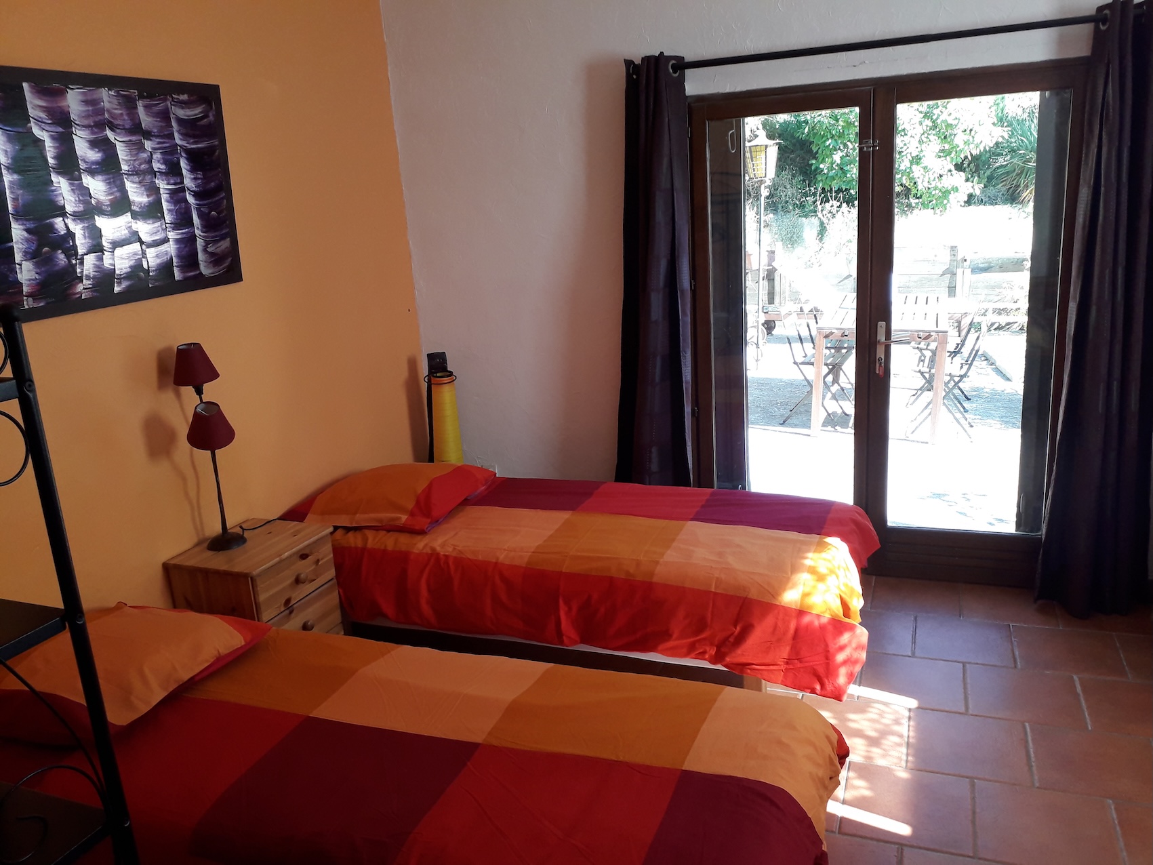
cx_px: 576
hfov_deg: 65.3
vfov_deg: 51.4
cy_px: 432
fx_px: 899
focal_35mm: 27
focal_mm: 3.6
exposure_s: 1/100
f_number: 1.9
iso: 80
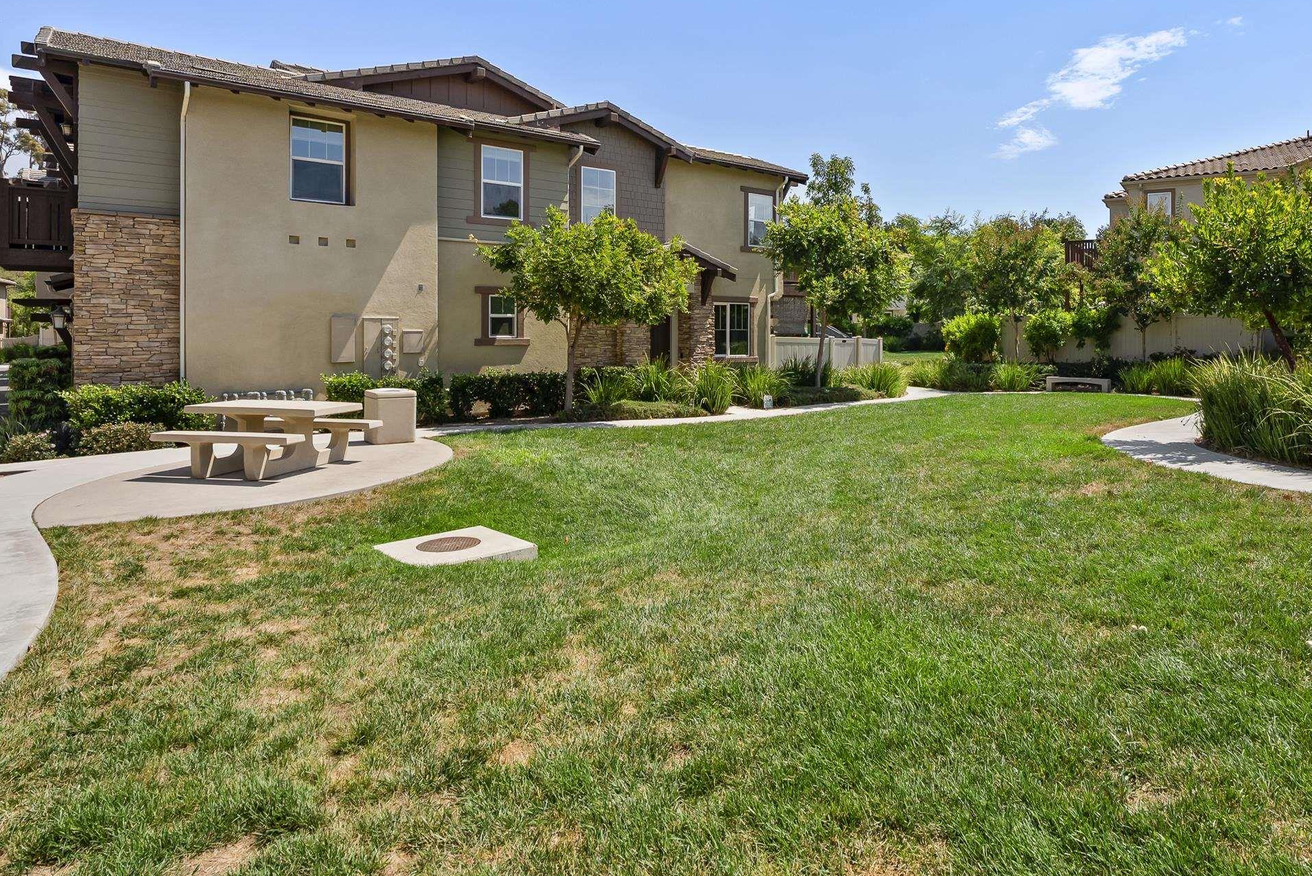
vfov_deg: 58.5
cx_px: 804
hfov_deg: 80.0
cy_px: 312
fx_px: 766
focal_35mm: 21
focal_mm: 16
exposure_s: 1/640
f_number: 8
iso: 500
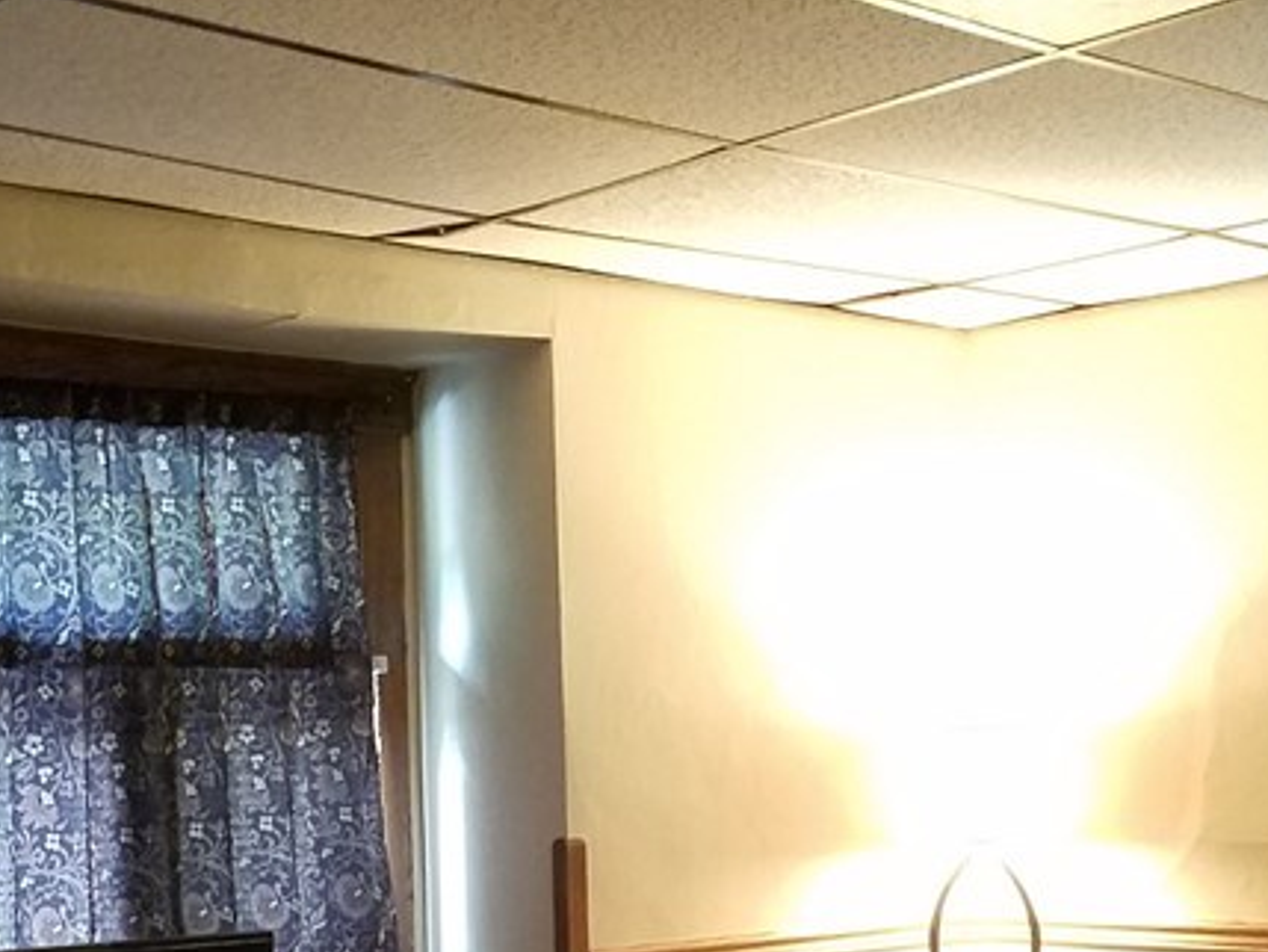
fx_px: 2272
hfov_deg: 31.2
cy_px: 804
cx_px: 600
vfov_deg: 23.2
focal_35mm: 62
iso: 400
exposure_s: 1/10
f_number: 1.7
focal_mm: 4.2
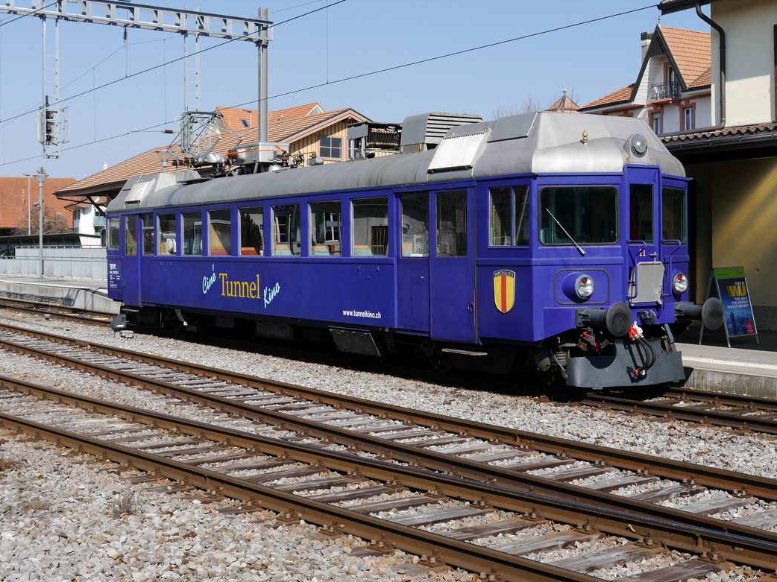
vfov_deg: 27.5
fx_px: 1189
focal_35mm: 53
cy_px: 254
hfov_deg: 36.1
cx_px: 428
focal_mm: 23
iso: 160
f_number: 8
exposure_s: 1/400
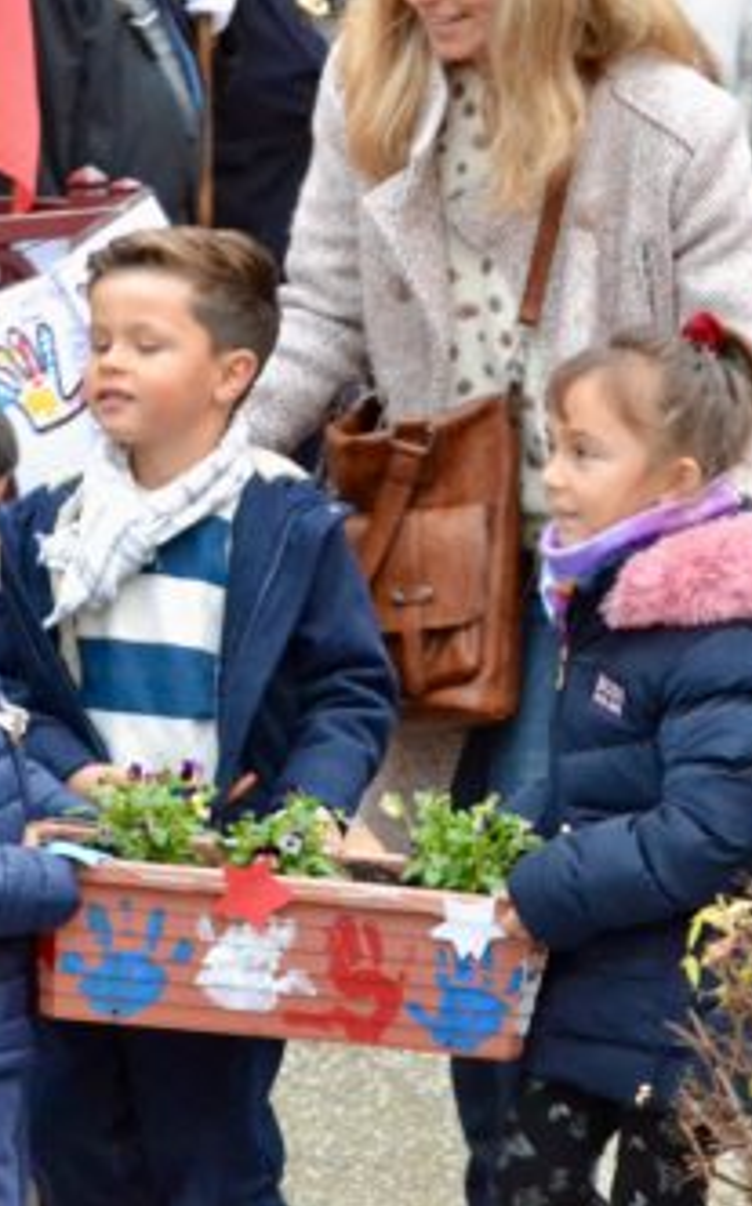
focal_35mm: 187
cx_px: 338
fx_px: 6143
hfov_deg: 7.0
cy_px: 490
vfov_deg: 11.2
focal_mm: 58
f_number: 5
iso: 3200
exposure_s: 1/40
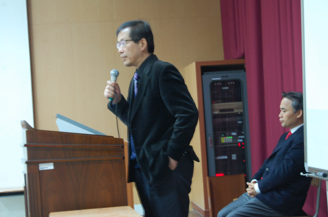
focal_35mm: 75
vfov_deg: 18.1
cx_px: 164
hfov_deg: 27.0
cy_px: 108
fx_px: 682
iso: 1250
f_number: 5.6
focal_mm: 50
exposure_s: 1/8
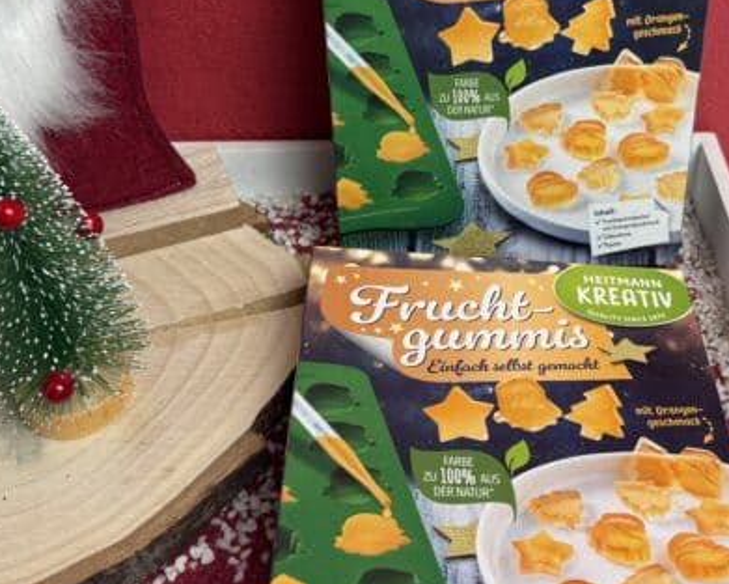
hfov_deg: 40.0
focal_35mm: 46
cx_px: 464
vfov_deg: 32.6
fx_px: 993
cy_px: 216
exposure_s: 1/100
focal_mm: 6.76
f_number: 1.78
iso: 80
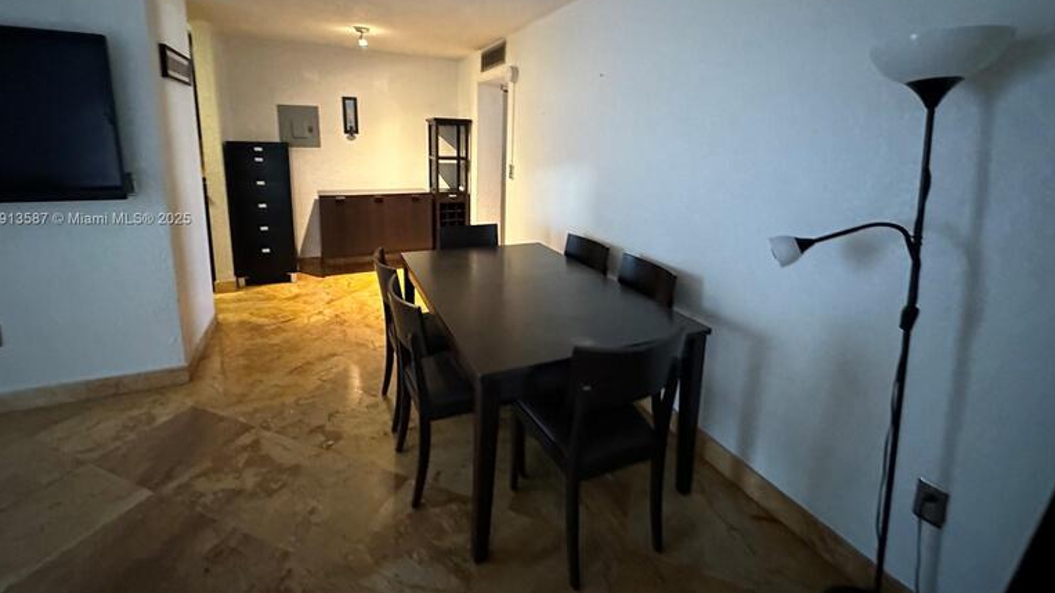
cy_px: 220
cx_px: 523
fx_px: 448
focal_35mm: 16
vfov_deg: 66.0
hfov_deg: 99.4
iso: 1000
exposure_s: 1/40
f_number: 2.2
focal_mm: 2.22
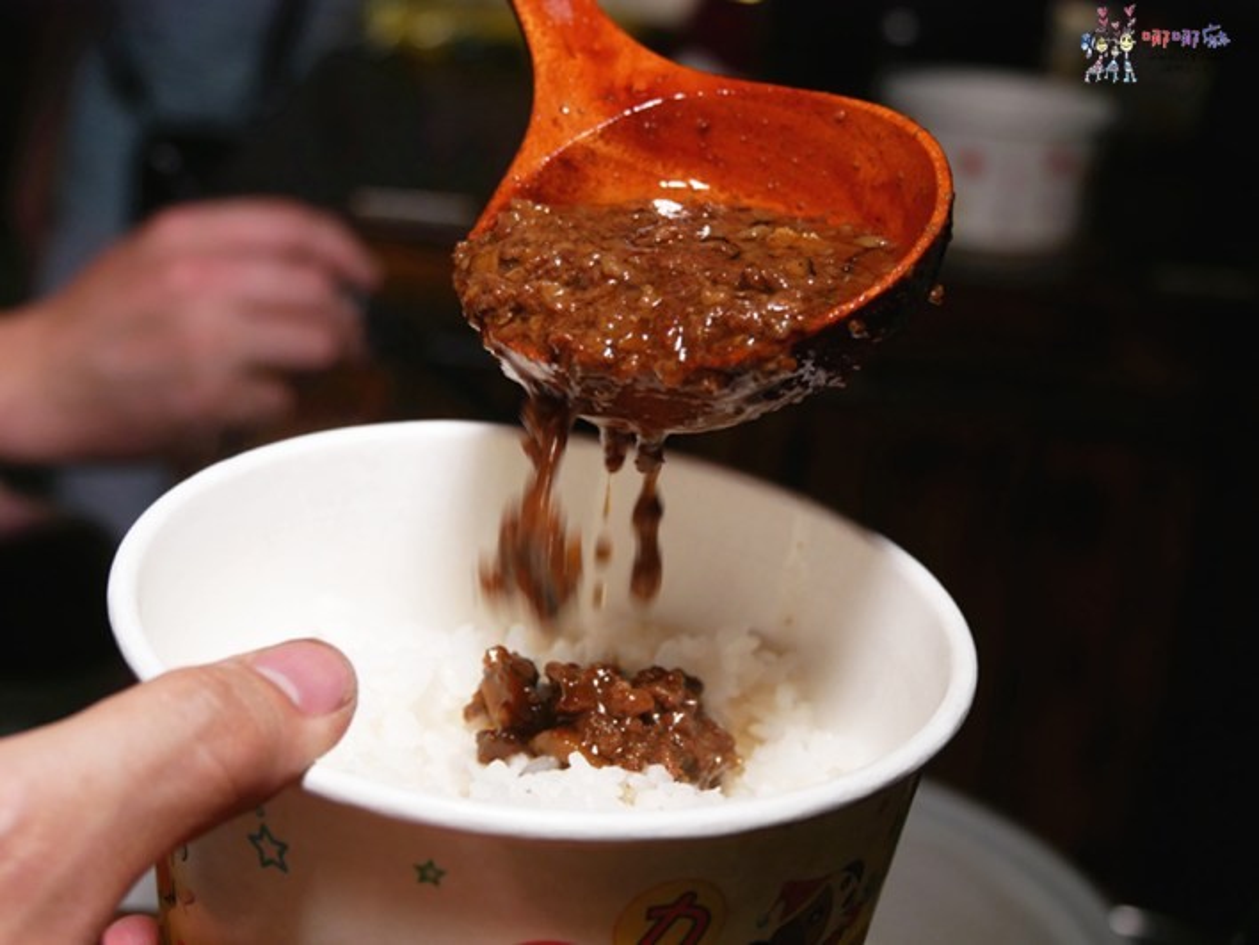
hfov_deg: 28.6
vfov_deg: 21.6
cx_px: 630
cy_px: 472
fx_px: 2473
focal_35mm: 68
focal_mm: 34
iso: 1000
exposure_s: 1/160
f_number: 4.5
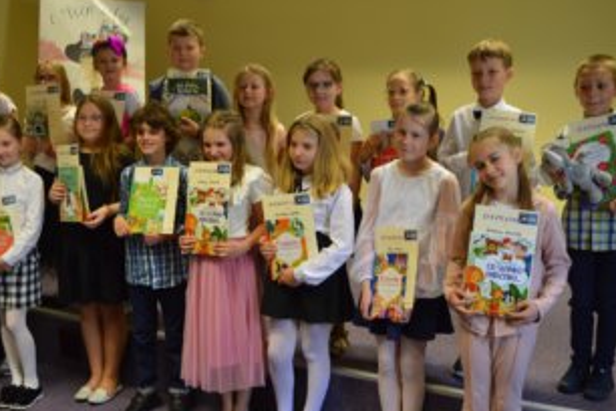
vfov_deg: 28.6
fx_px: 804
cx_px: 294
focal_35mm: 47
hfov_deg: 41.9
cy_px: 228
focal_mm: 24
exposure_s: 1/30
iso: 400
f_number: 4
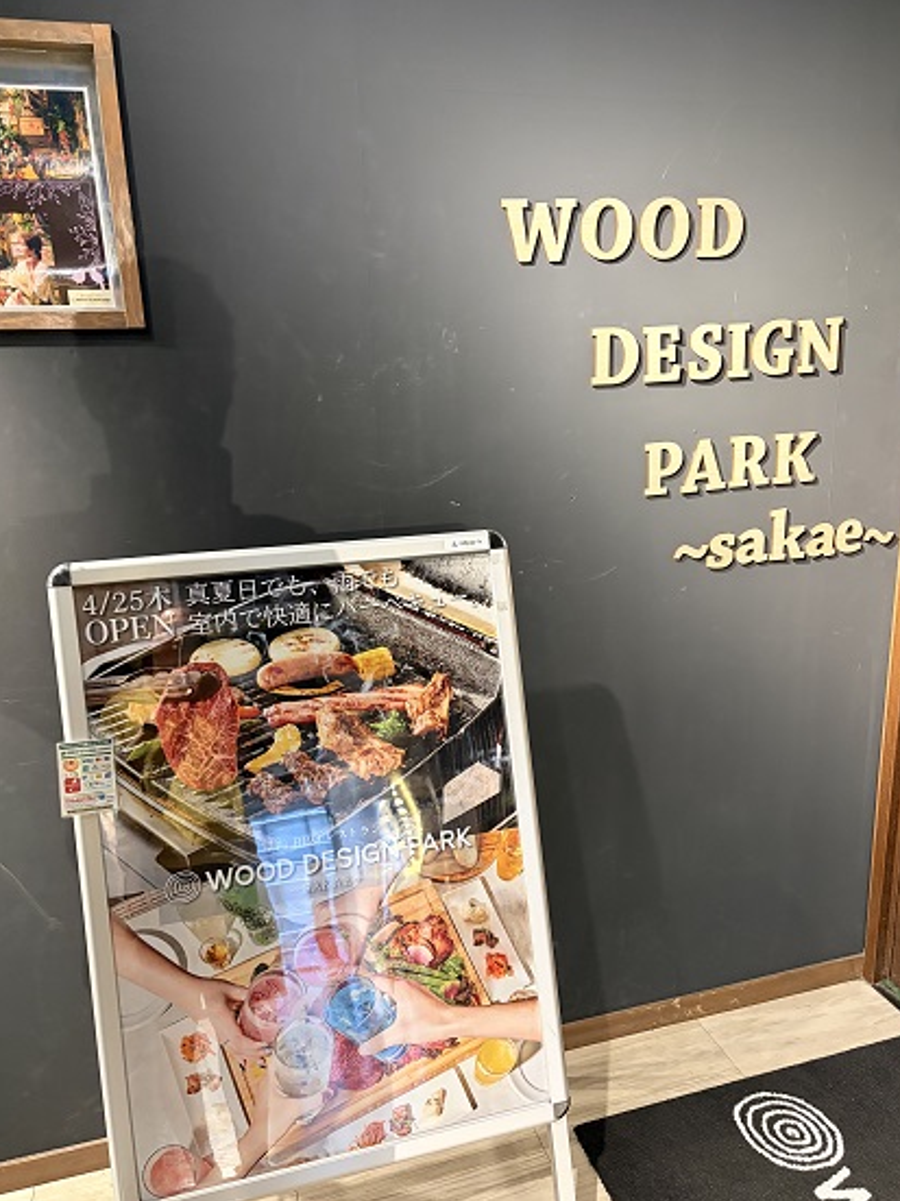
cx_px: 459
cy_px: 615
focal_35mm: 27
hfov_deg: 51.3
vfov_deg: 65.3
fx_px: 936
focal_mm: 5.96
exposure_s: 1/60
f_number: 1.6
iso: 400
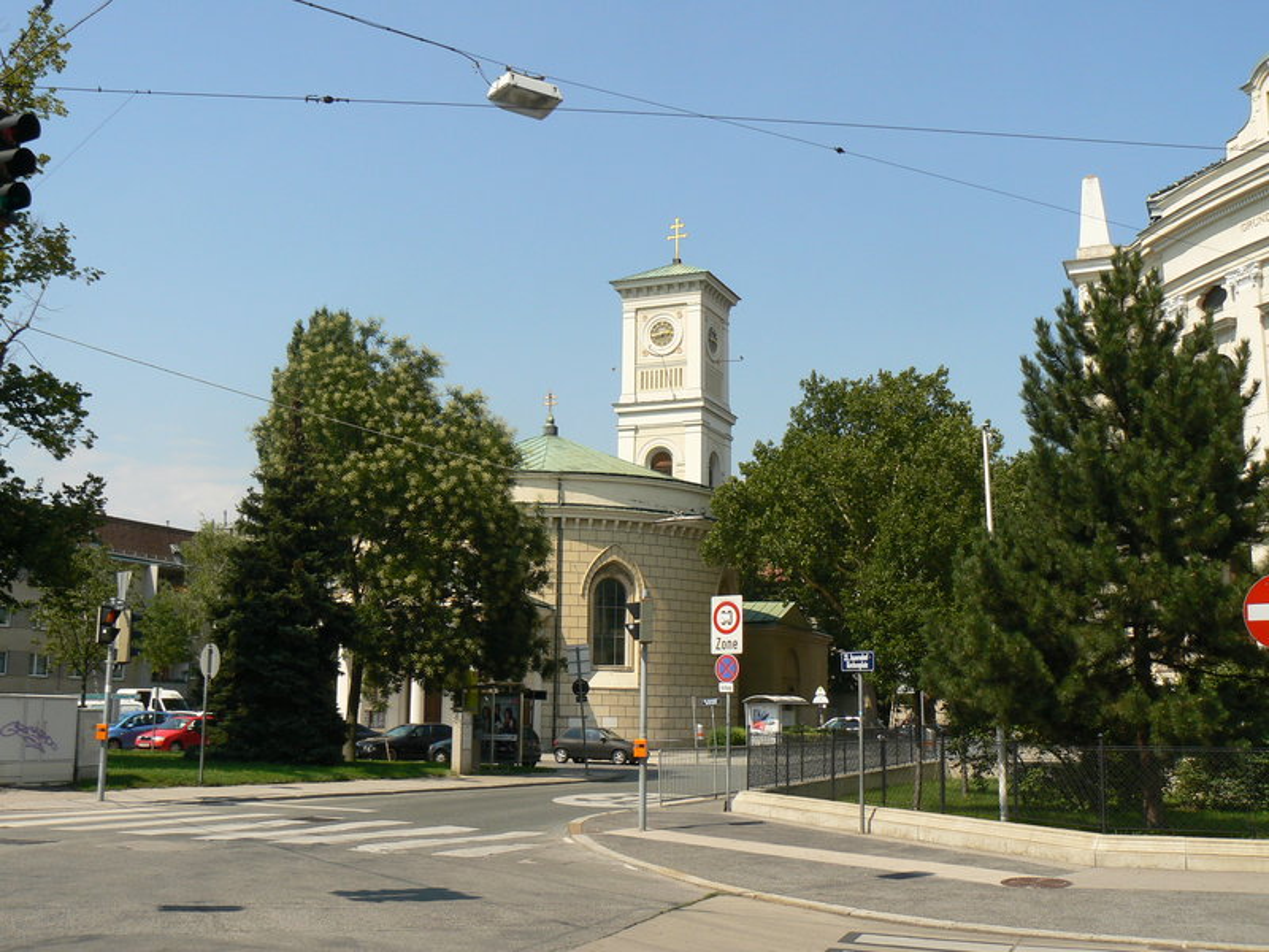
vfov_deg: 39.7
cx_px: 634
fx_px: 1320
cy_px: 476
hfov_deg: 51.4
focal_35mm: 36
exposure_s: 1/500
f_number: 6.3
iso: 80
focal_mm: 6
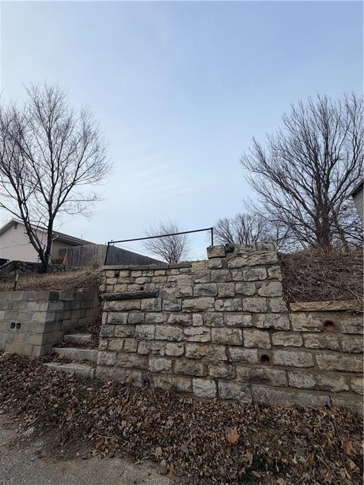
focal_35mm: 14
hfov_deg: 85.7
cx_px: 182
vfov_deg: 102.1
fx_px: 196
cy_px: 242
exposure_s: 1/502
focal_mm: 2.22
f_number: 2.2
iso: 40
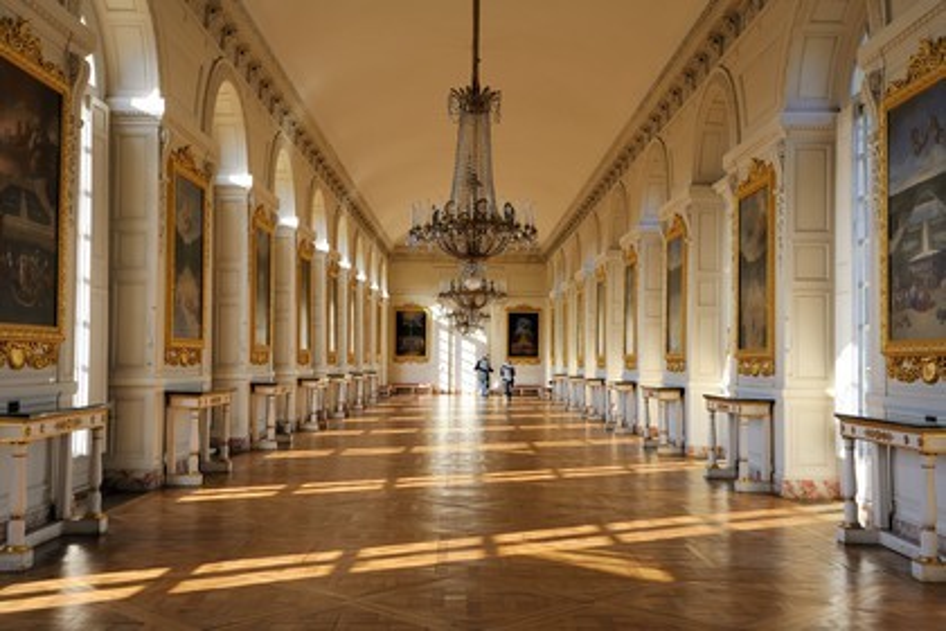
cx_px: 473
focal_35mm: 38
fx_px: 998
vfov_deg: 35.1
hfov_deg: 50.7
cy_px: 316
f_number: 9
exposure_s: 1/60
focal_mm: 38
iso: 200
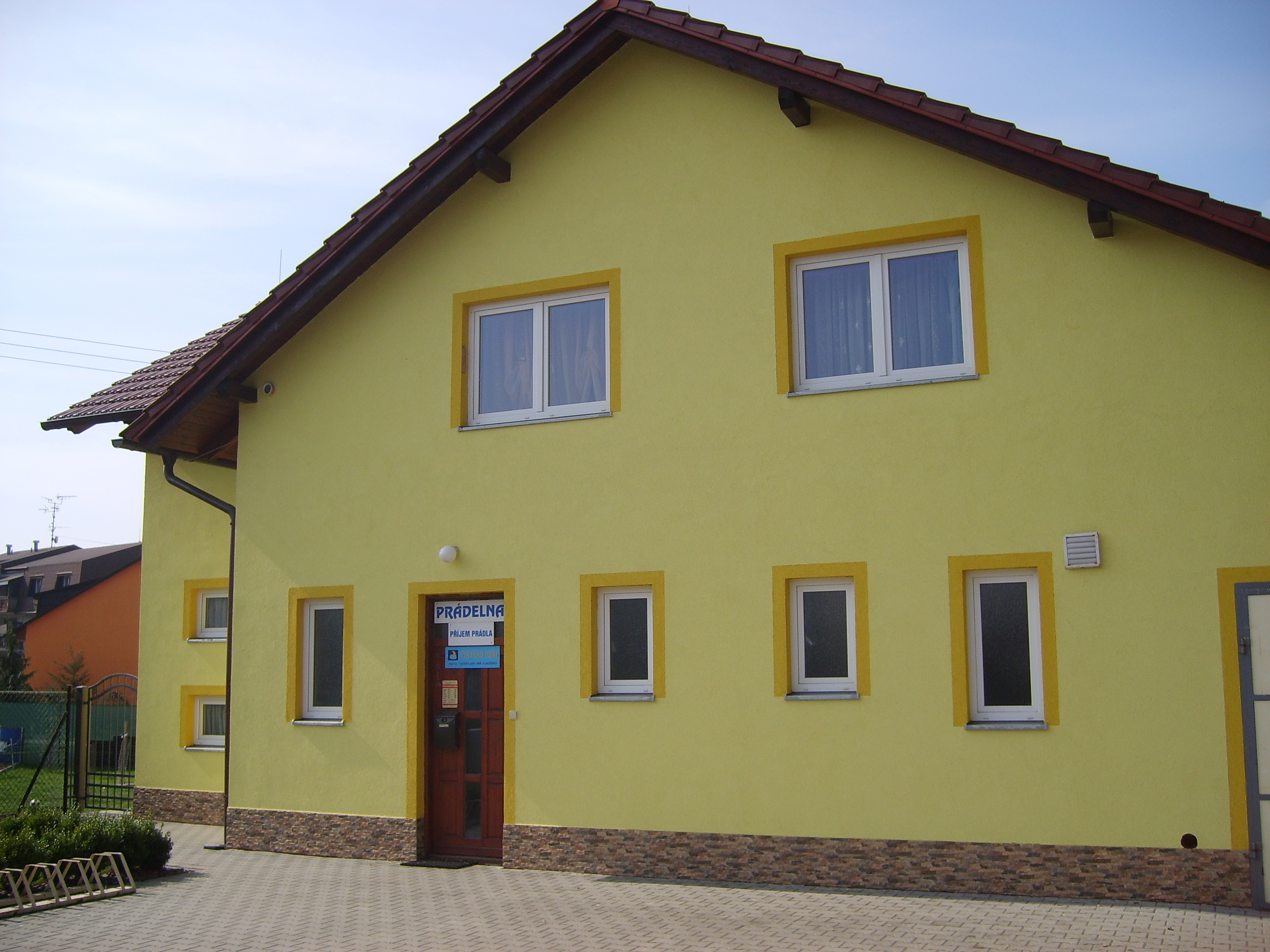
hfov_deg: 52.6
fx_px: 1284
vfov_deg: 40.7
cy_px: 476
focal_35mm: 35
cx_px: 635
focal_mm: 5.8
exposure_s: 1/250
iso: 50
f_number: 7.1
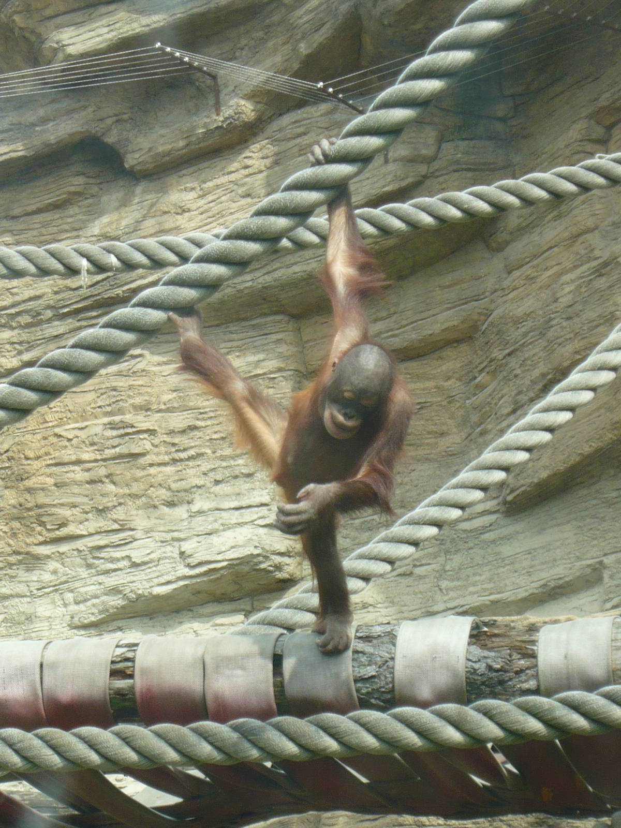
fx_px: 3827
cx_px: 310
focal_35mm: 160
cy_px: 414
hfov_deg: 9.3
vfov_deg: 12.3
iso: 100
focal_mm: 16.5
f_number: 5.1
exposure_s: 1/125
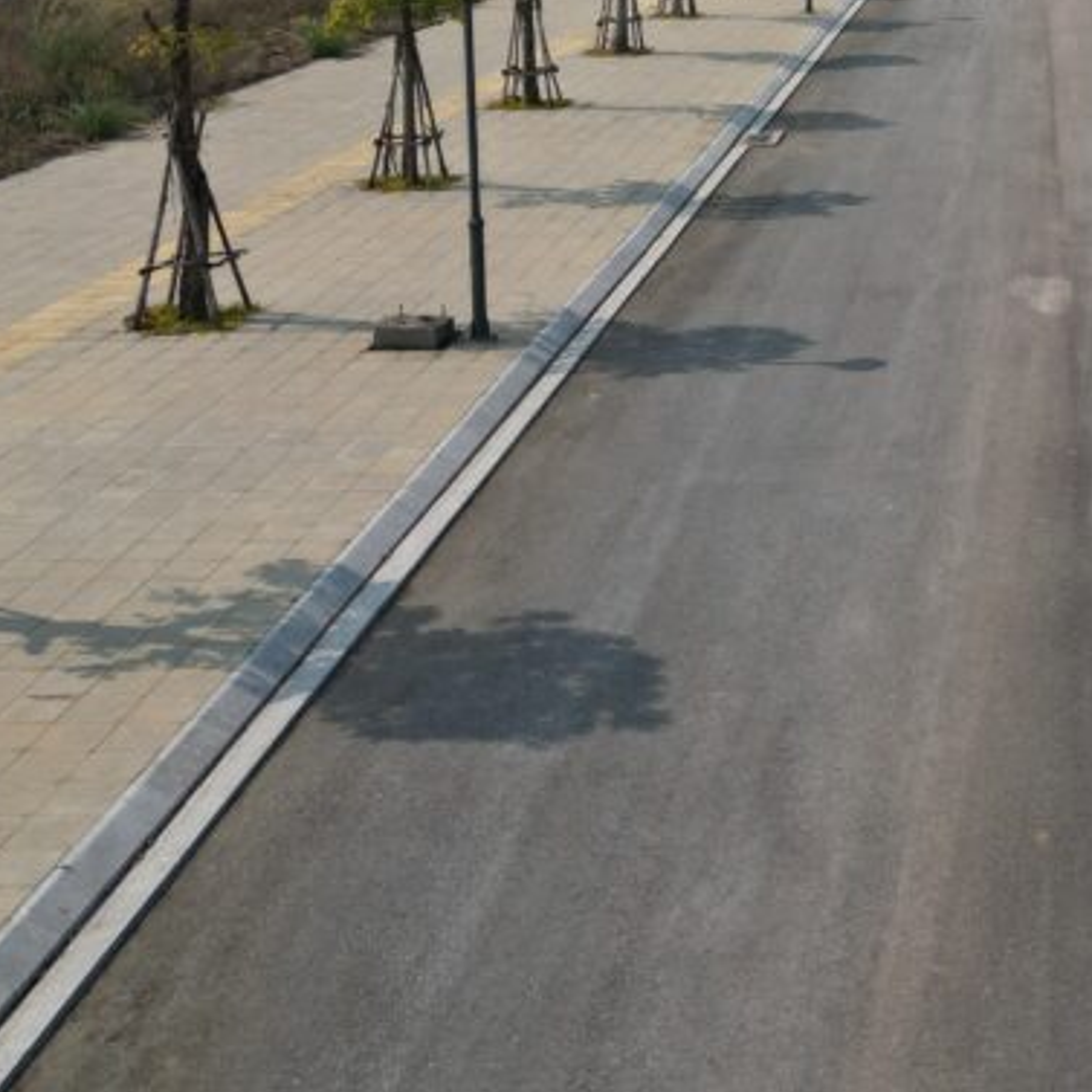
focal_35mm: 60
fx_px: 2141
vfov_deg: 27.4
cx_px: 1001
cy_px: 72
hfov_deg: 27.5
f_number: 1.7
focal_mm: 6.72
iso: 100
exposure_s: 1/4000
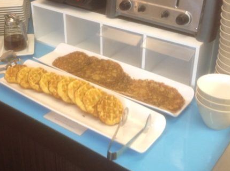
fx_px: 371
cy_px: 57
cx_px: 85
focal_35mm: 56
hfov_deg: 34.2
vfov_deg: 25.9
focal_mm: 4.28
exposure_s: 1/15
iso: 80
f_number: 2.4
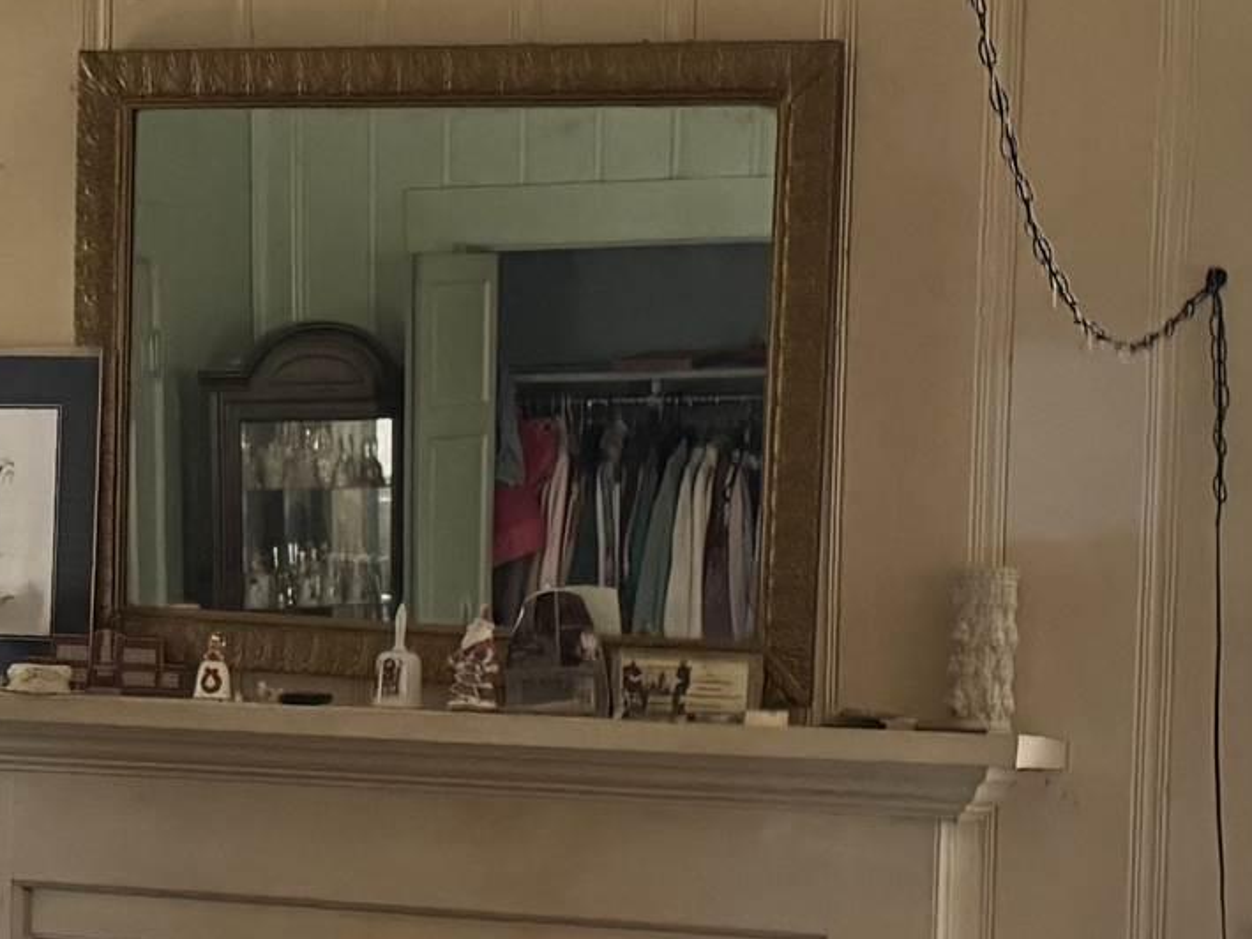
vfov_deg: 14.1
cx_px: 198
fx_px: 3762
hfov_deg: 18.7
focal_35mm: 104
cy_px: 773
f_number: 1.78
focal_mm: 6.76
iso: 800
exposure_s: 1/60
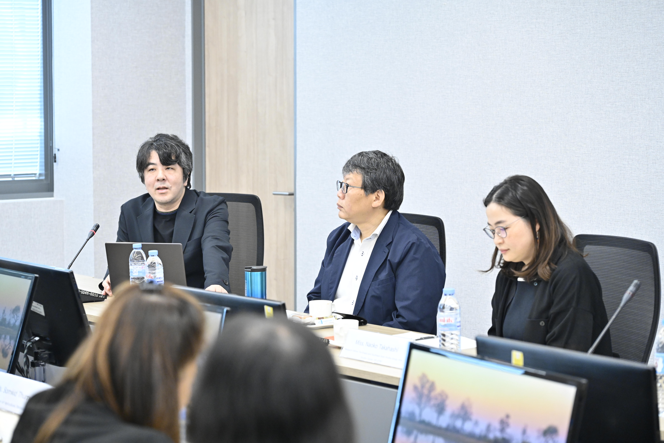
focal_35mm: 94
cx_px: 332
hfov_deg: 21.7
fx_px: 1734
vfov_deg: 14.6
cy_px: 222
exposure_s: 1/160
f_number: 4.5
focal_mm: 94
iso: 3200
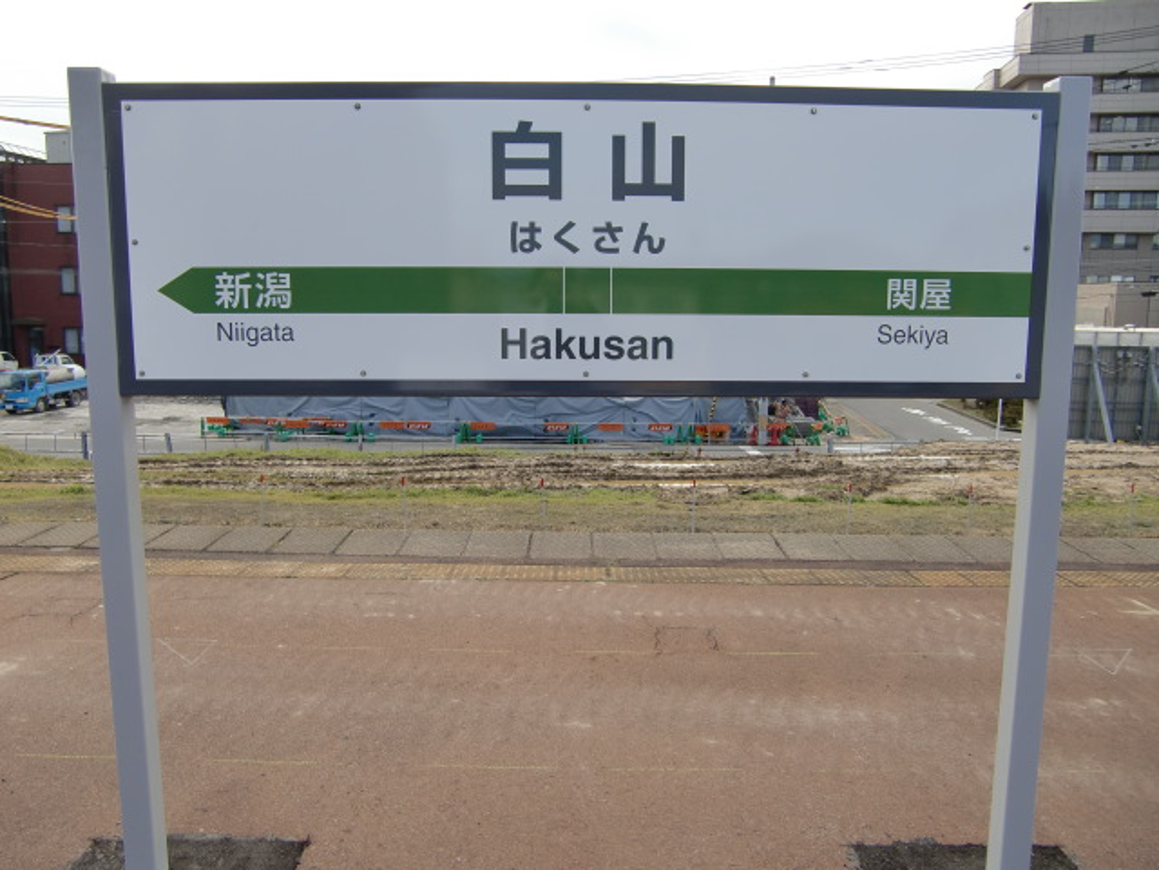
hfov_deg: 63.4
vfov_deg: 49.7
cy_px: 435
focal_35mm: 28
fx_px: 937
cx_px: 580
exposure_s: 1/640
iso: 64
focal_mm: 4.9
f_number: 2.6
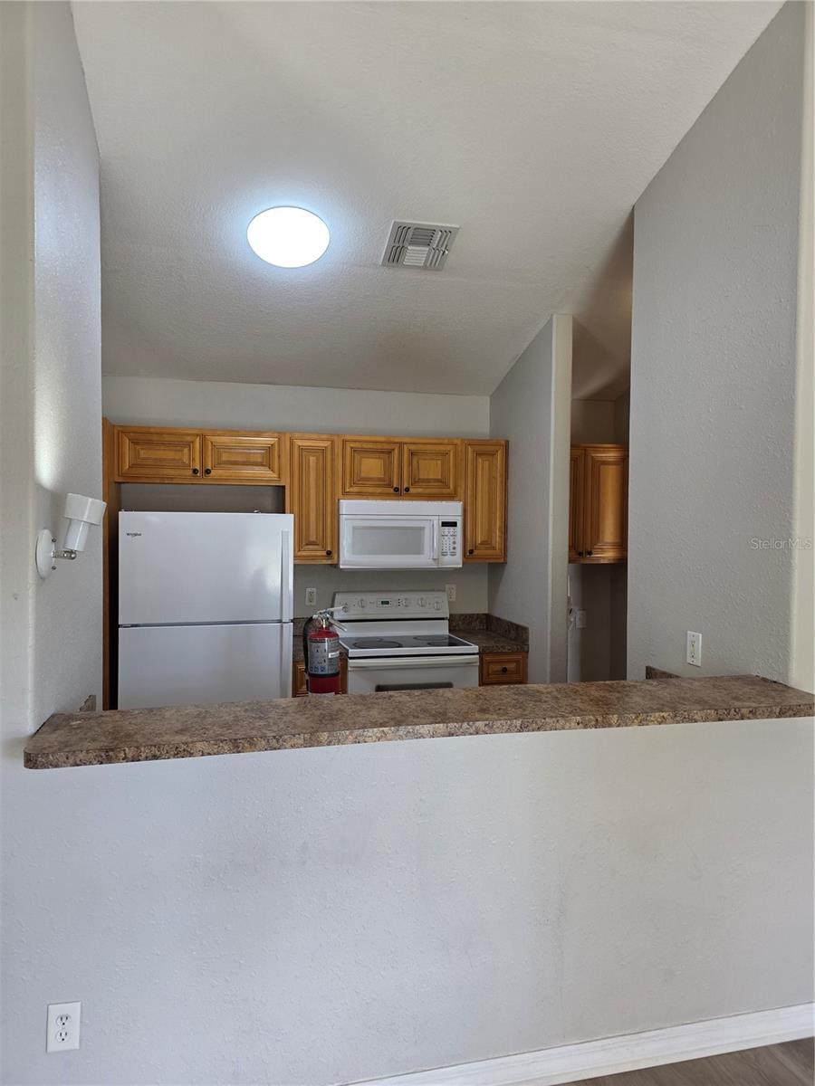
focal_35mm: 23
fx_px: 722
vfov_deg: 73.9
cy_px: 543
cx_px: 408
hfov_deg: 58.9
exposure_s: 1/120
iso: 125
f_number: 1.7
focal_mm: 6.3
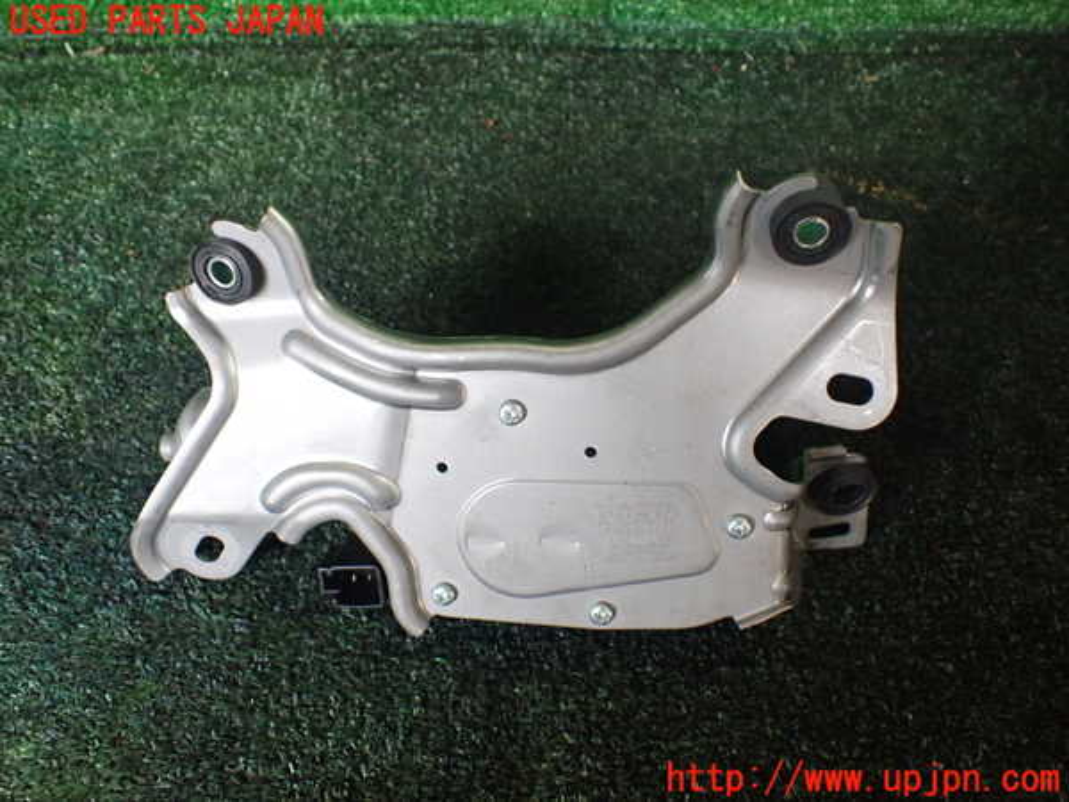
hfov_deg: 60.0
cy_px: 401
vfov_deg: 46.8
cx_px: 534
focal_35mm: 30
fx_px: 926
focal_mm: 5.4
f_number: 2.3
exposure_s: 1/50
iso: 800
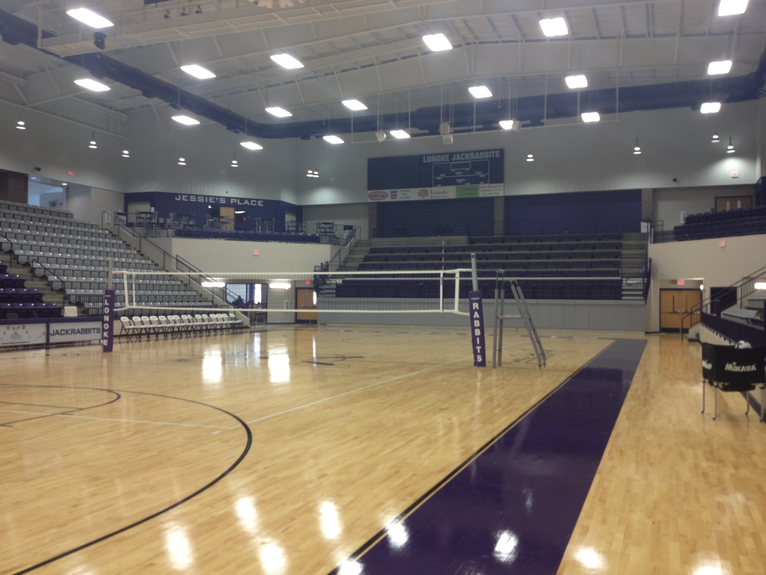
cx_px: 383
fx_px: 774
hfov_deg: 52.6
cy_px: 288
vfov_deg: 40.7
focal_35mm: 35
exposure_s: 1/20
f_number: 2.4
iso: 50
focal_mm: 4.28
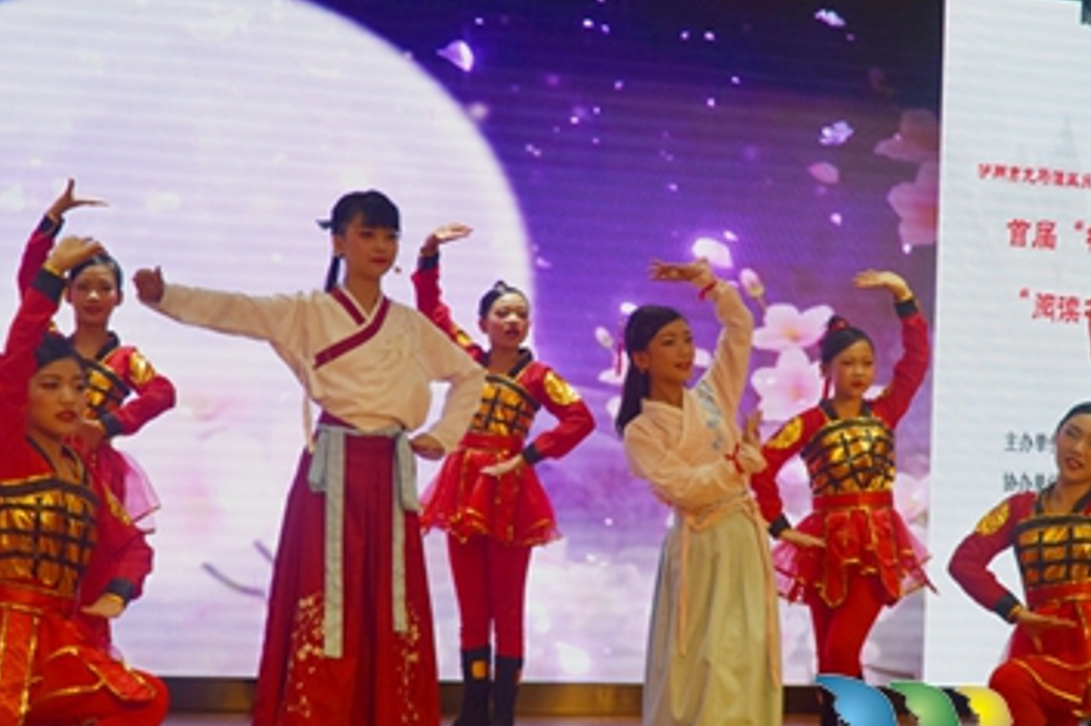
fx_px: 2575
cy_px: 363
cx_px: 569
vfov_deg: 16.1
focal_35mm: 85
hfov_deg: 23.9
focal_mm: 40
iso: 800
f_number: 4.5
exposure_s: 1/500
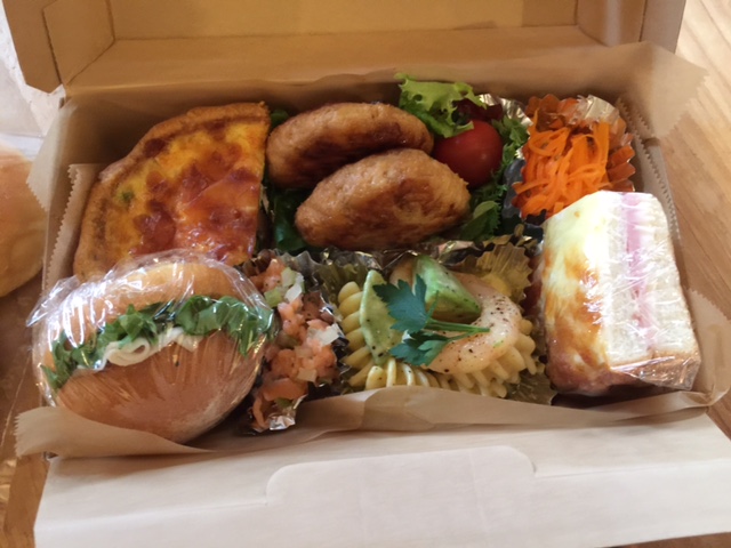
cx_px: 366
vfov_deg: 48.2
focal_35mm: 29
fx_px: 612
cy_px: 274
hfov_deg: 61.7
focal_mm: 4.15
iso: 80
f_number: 2.2
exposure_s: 1/4
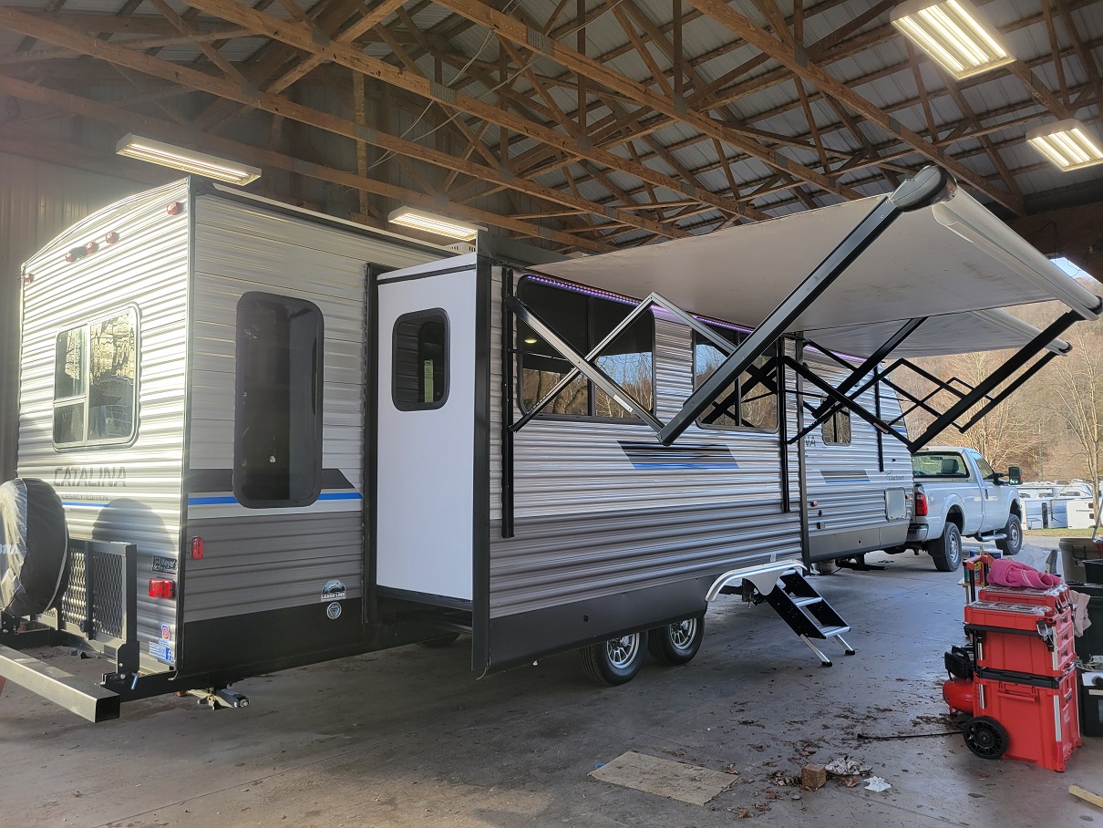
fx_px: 829
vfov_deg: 53.1
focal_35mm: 26
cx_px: 552
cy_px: 414
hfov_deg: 67.3
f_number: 1.8
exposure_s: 1/140
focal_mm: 5.4
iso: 40
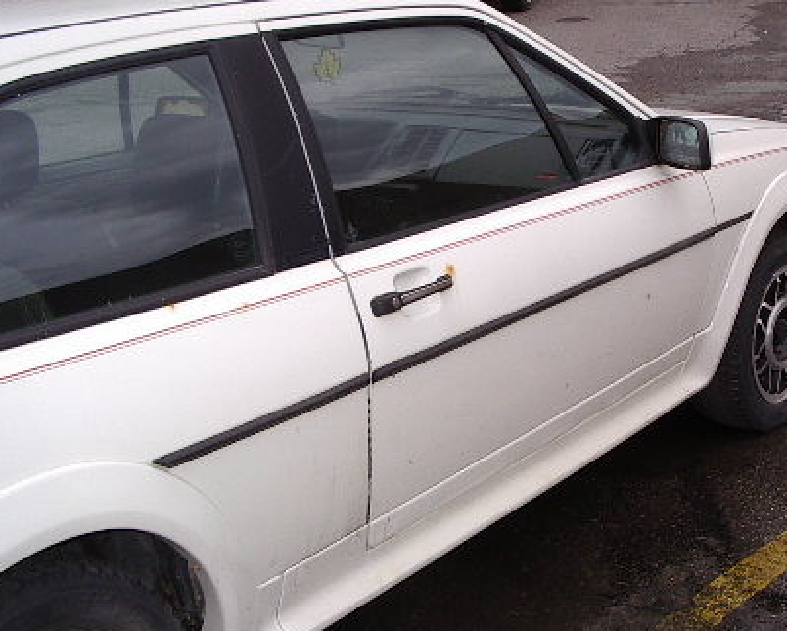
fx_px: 1375
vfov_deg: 25.8
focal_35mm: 59
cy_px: 263
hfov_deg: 31.4
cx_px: 581
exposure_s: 1/250
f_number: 4.8
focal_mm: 5.8
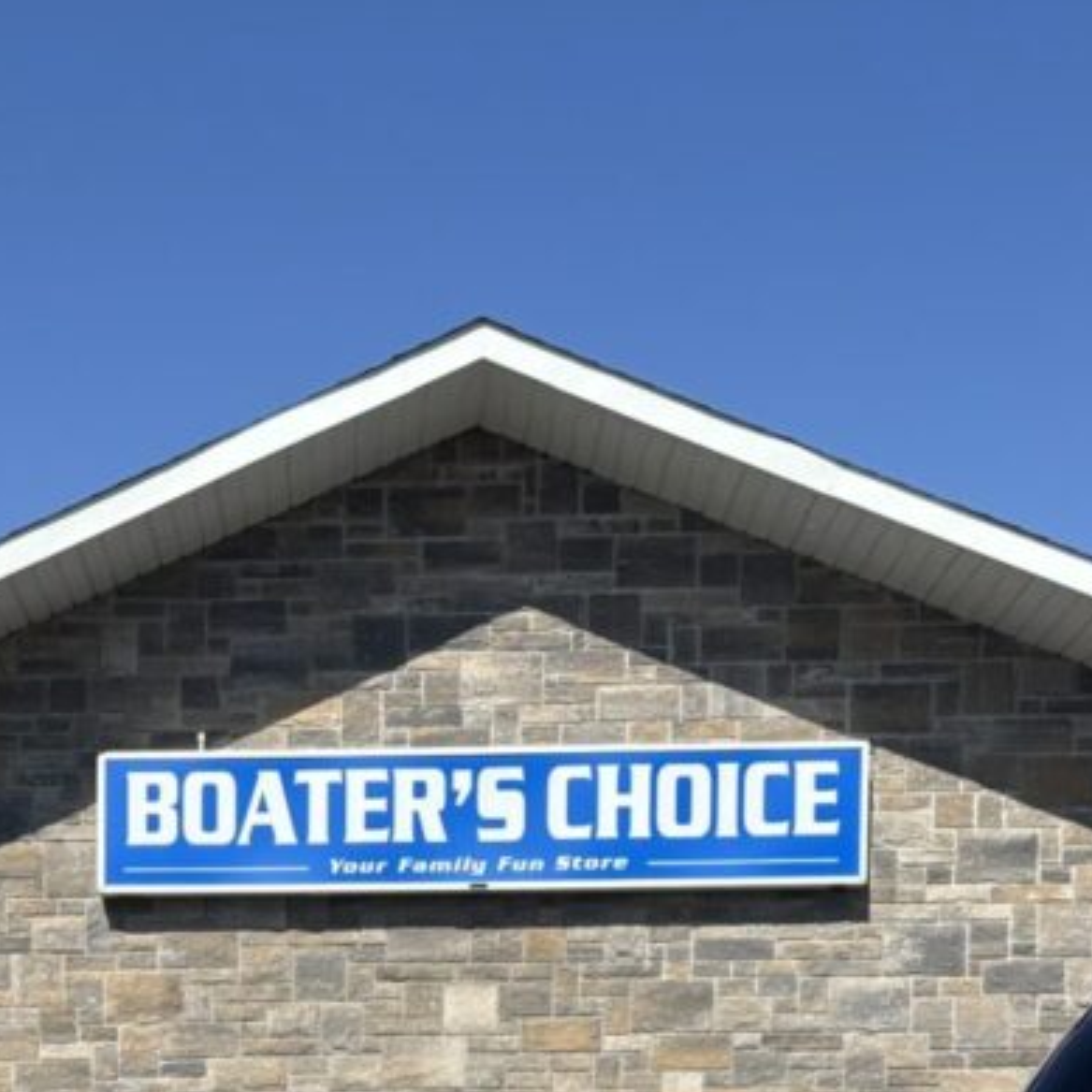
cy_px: 1488
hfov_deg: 20.1
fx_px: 3034
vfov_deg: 18.7
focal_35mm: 85
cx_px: 163
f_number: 1.6
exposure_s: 1/3205
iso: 50
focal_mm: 5.96
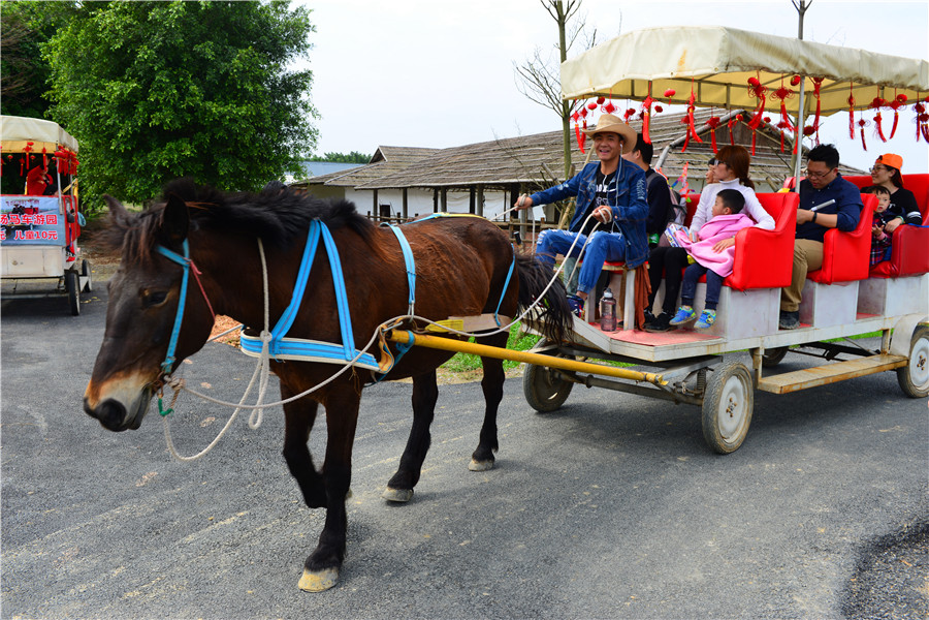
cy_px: 310
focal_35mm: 31
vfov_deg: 42.3
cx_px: 464
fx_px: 800
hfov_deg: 60.3
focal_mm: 31
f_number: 7.1
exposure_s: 1/200
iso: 100
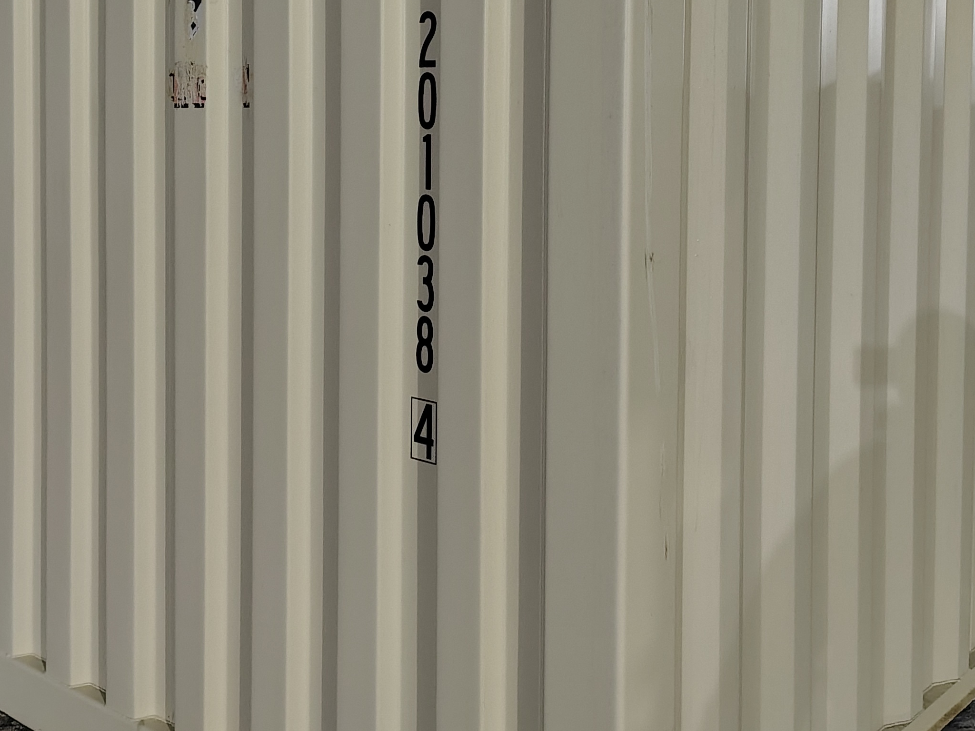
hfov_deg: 39.6
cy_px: 157
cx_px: 465
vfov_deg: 29.6
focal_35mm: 48
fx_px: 1352
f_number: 1.8
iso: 1405
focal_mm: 5.56
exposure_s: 1/60
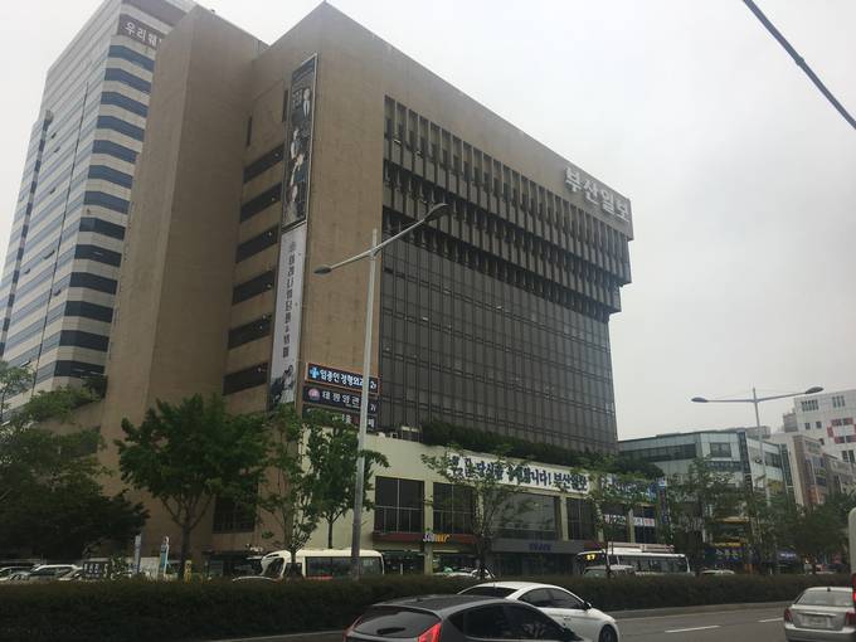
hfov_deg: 61.7
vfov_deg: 48.2
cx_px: 428
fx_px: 717
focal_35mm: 29
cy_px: 321
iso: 25
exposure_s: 1/538
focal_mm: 4.15
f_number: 2.2
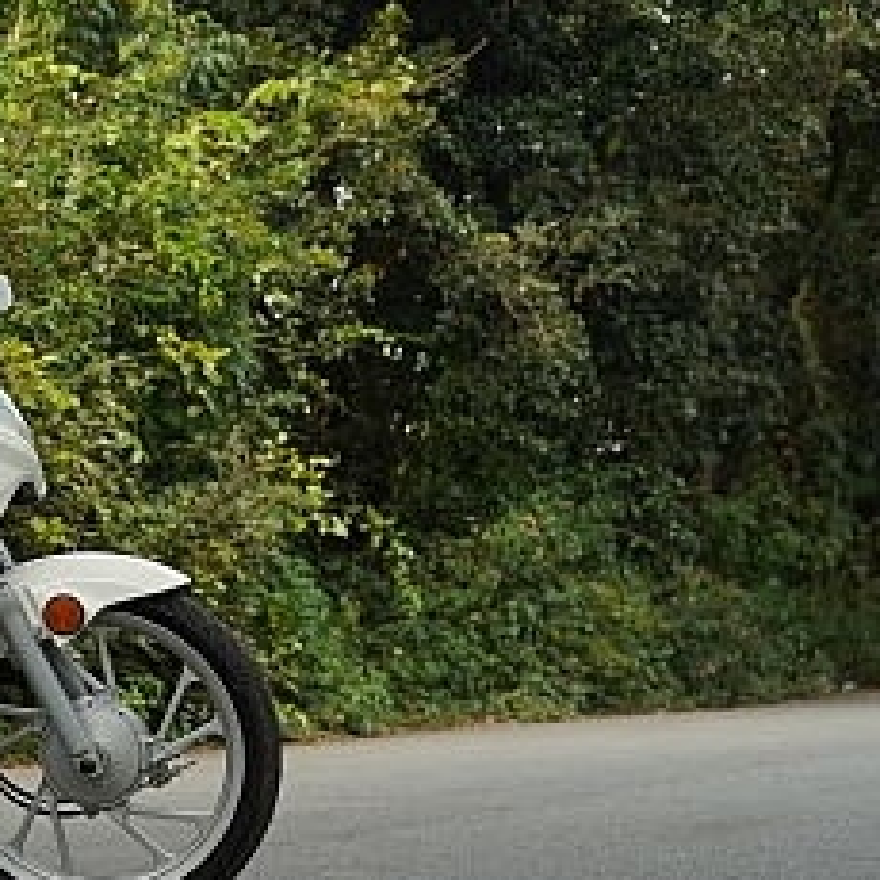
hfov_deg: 16.3
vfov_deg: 17.4
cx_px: -335
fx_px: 2876
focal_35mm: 100
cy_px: 413
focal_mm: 42
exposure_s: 1/60
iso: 100
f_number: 5.6
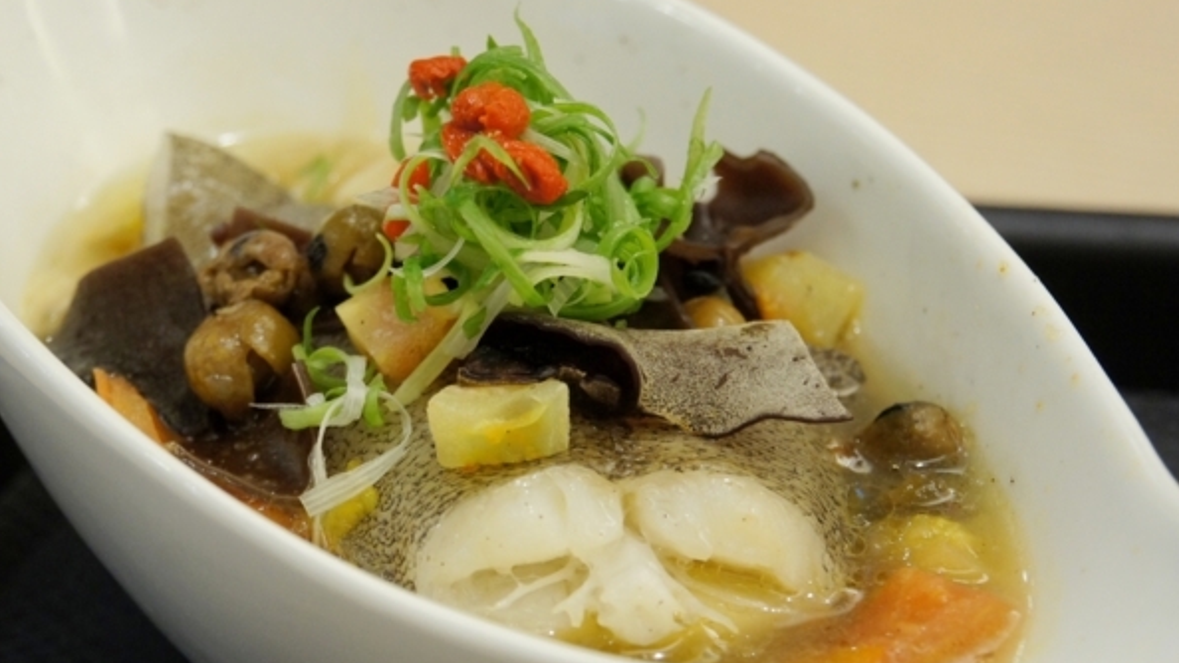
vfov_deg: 9.2
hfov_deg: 16.3
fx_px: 4112
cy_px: 362
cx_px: 593
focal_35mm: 132
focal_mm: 83
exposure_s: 1/30
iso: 1600
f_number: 5.6
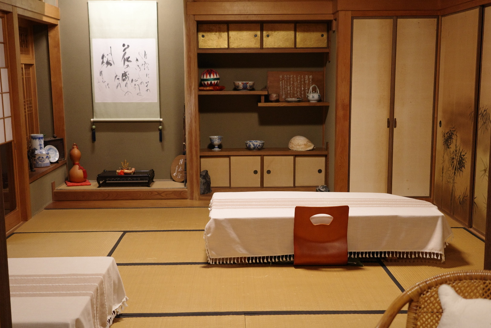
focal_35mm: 47
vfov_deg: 28.6
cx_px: 246
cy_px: 177
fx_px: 641
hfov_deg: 41.9
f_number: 2.8
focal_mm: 26
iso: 1600
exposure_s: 1/40
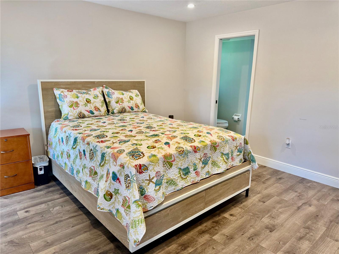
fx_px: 235
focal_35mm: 24
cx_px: 170
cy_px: 127
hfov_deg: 71.6
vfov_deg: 56.8
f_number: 1.78
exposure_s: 1/120
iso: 160
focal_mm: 6.76
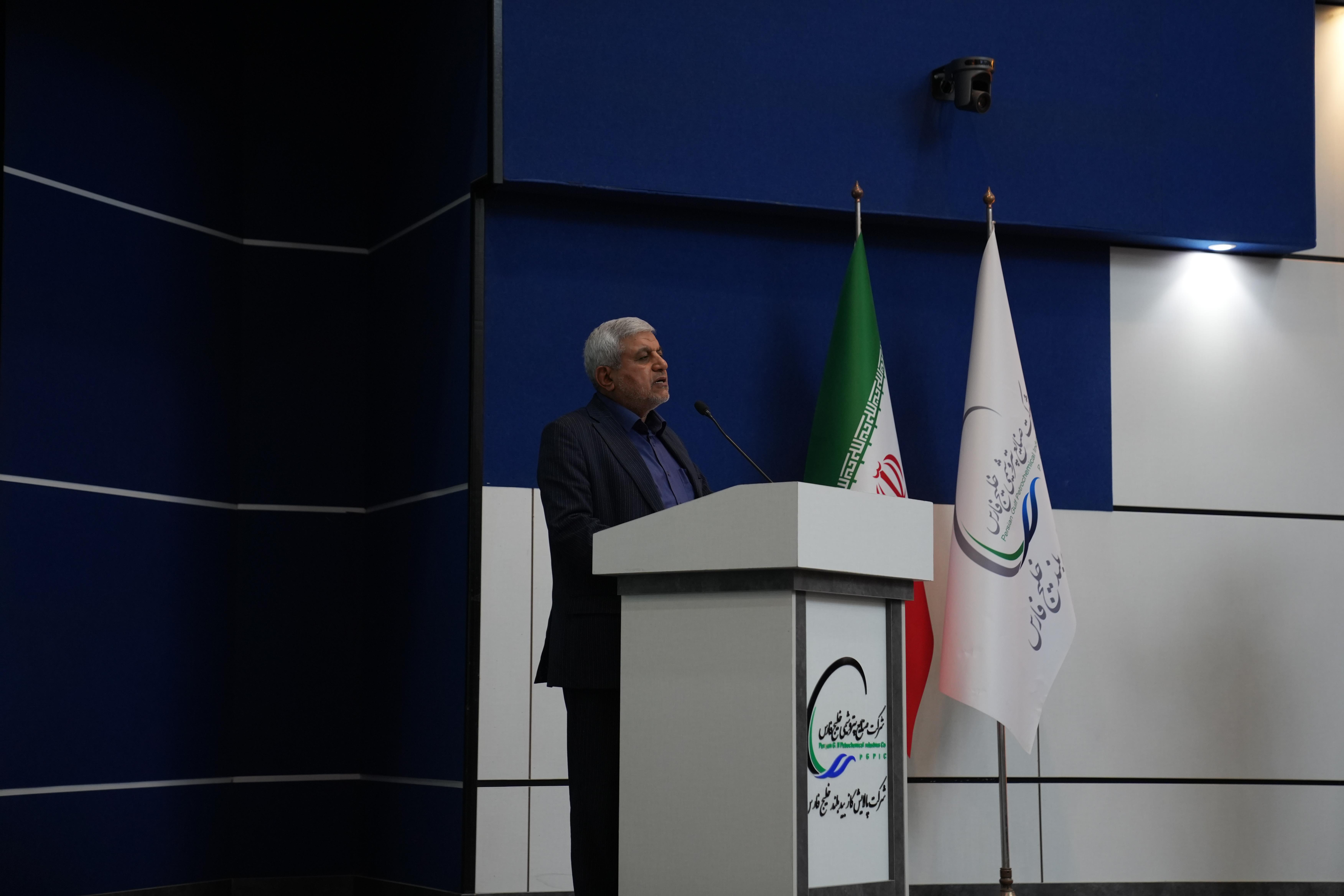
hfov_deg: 28.8
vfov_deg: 19.5
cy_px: 448
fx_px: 2613
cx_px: 672
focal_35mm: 70
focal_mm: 70
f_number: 2.8
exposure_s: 1/250
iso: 1600
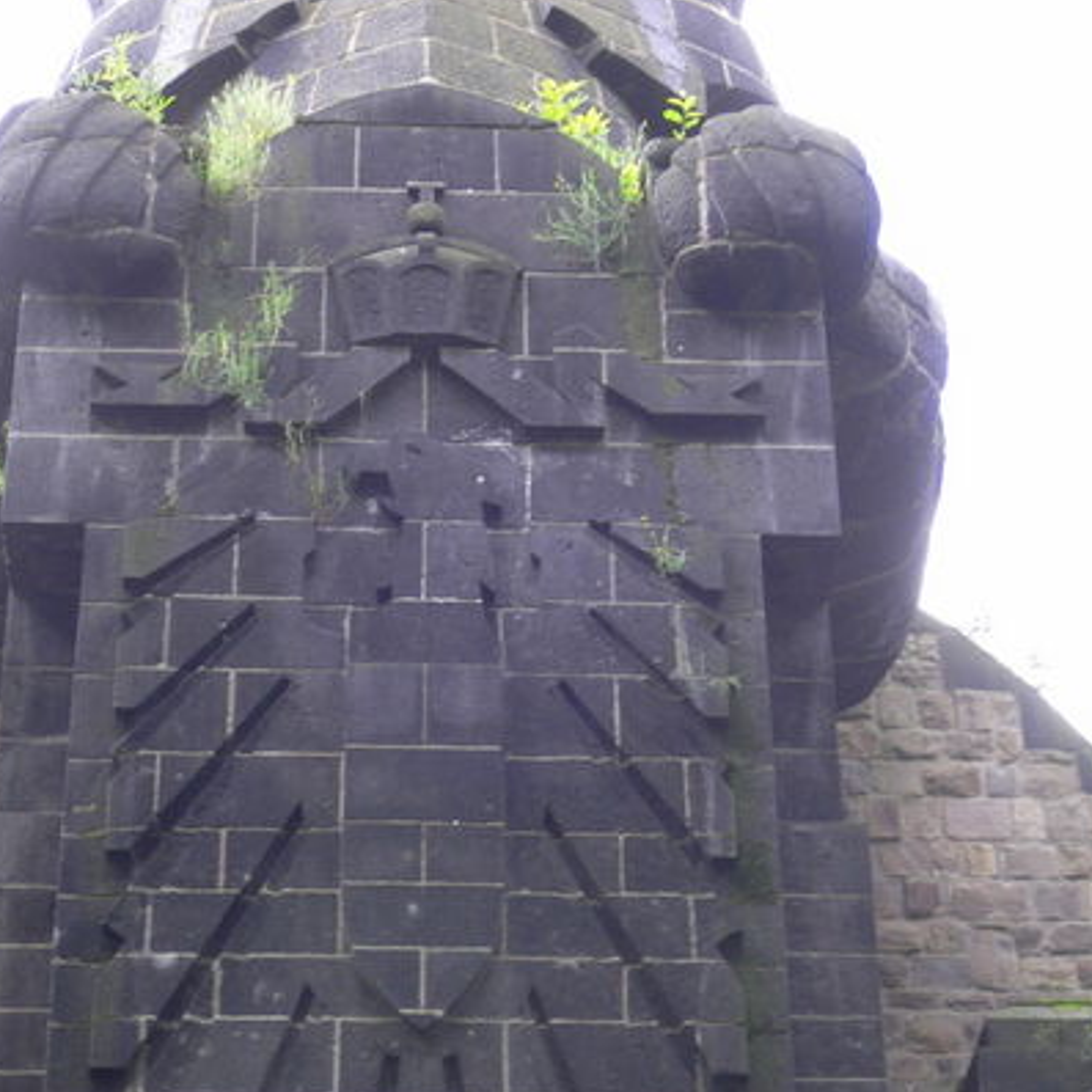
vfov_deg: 18.5
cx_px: 509
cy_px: 553
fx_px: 3355
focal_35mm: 94
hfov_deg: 18.5
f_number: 4
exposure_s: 1/30
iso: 100
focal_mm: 11
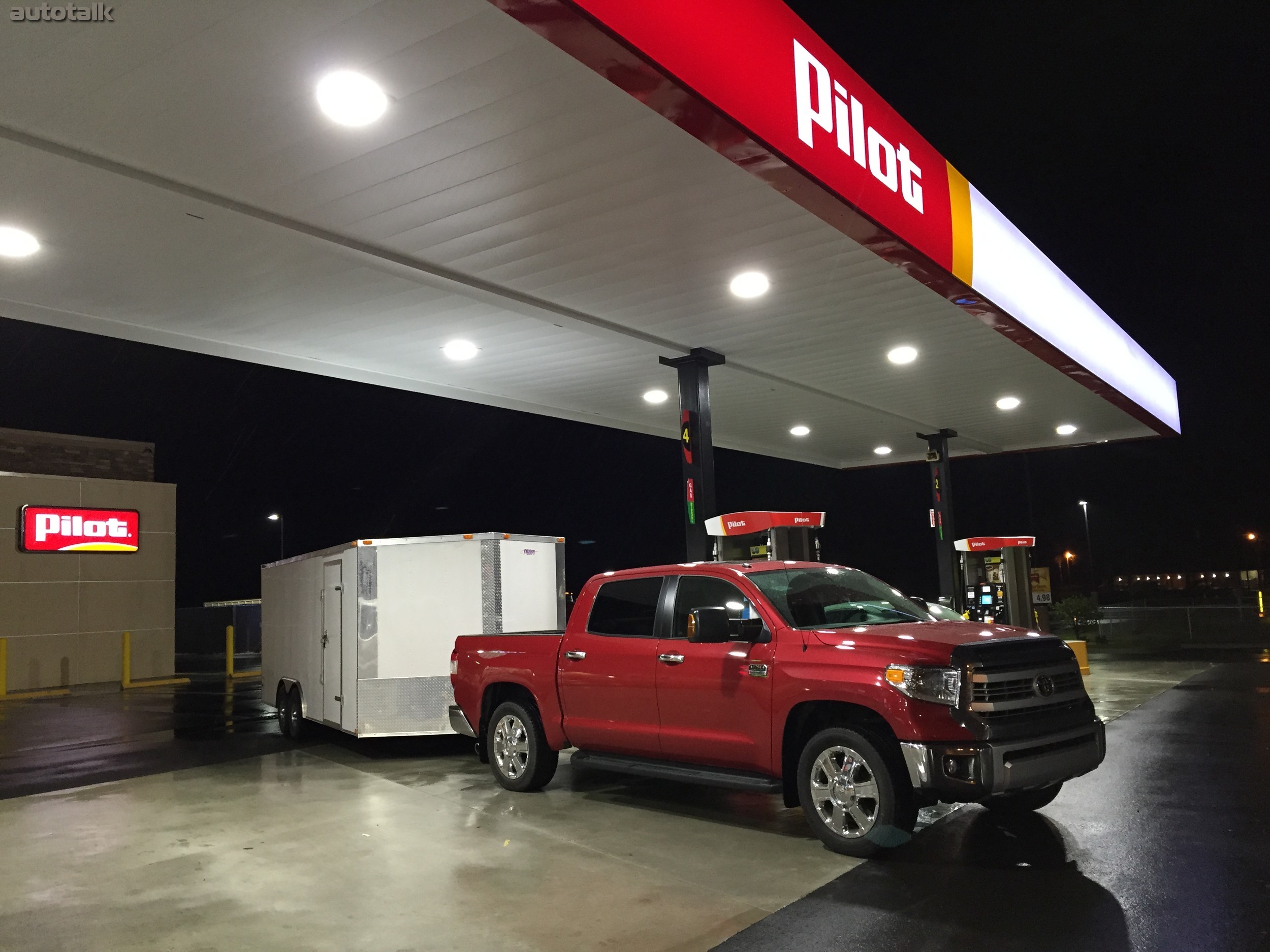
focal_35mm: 29
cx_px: 635
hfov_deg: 61.7
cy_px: 476
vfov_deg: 48.2
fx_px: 1064
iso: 160
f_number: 2.2
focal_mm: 4.15
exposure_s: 1/30
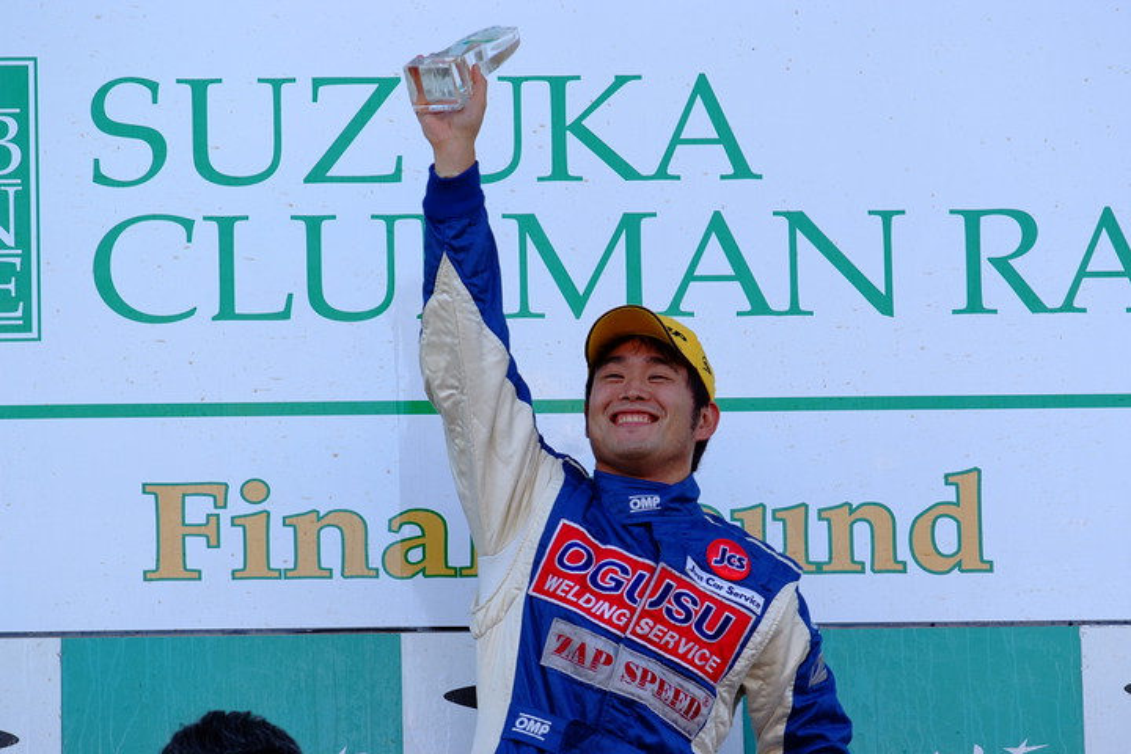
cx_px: 566
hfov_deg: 4.6
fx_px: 14136
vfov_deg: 3.1
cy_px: 377
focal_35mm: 450
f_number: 5.6
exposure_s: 1/142
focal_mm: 300
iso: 200
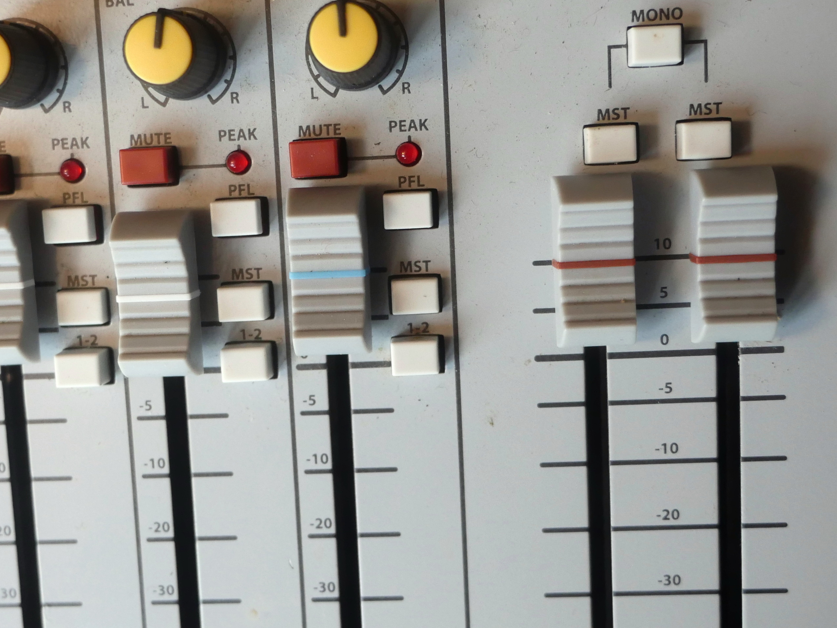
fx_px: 1306
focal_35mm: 54
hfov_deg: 35.5
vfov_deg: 27.0
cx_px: 383
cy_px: 342
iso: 640
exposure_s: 1/60
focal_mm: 15
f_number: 2.8
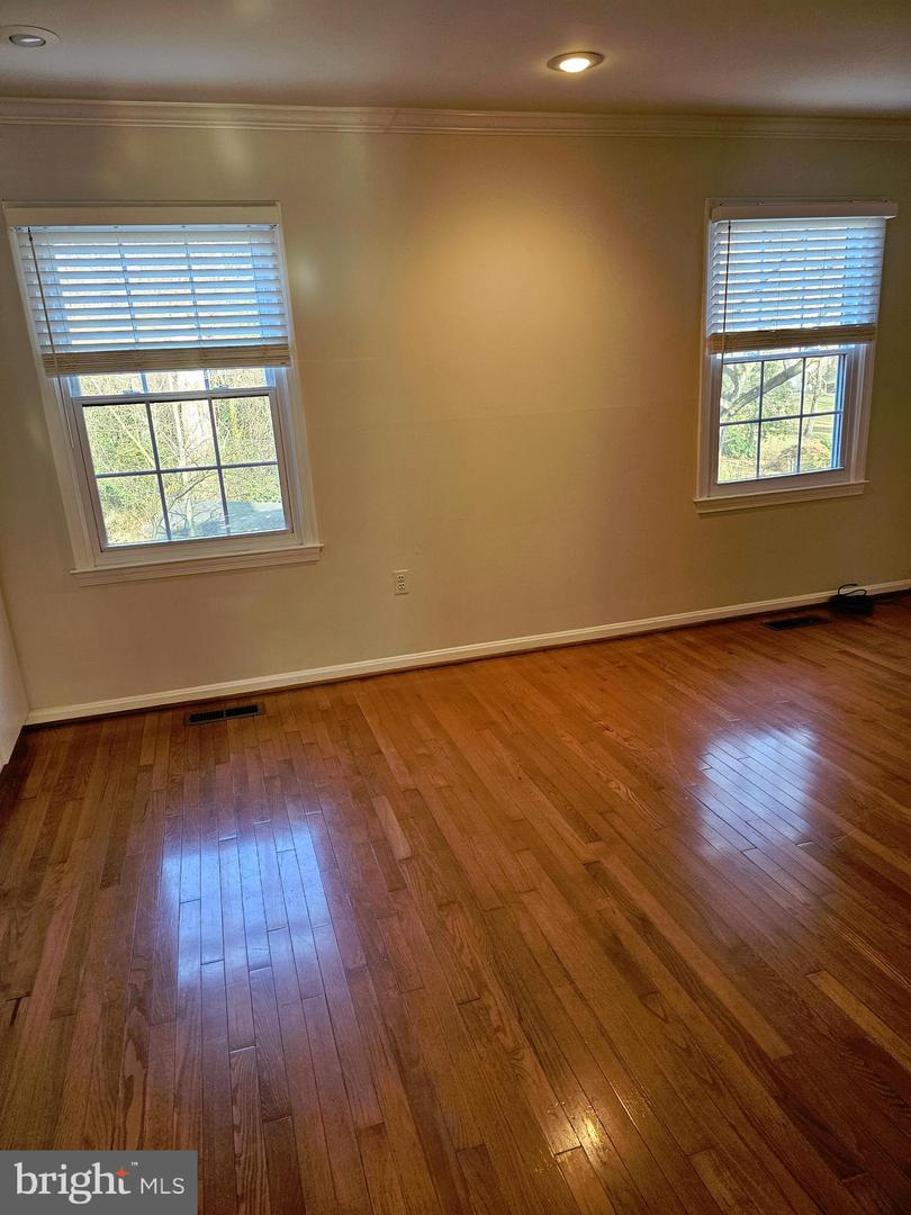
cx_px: 456
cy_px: 608
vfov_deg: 73.9
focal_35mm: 23
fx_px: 807
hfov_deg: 58.9
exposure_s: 1/120
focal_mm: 6.3
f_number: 1.7
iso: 250
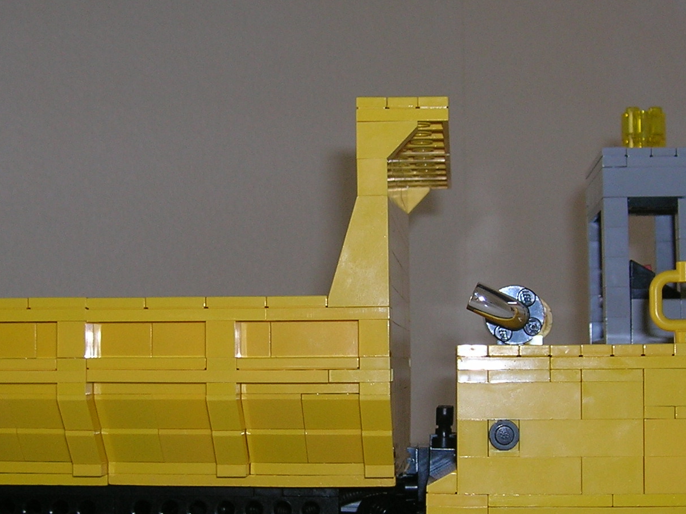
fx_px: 1447
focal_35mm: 73
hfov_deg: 26.7
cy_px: 352
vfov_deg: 20.1
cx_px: 326
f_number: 2.9
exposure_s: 1/60.1
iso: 50
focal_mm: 5.7
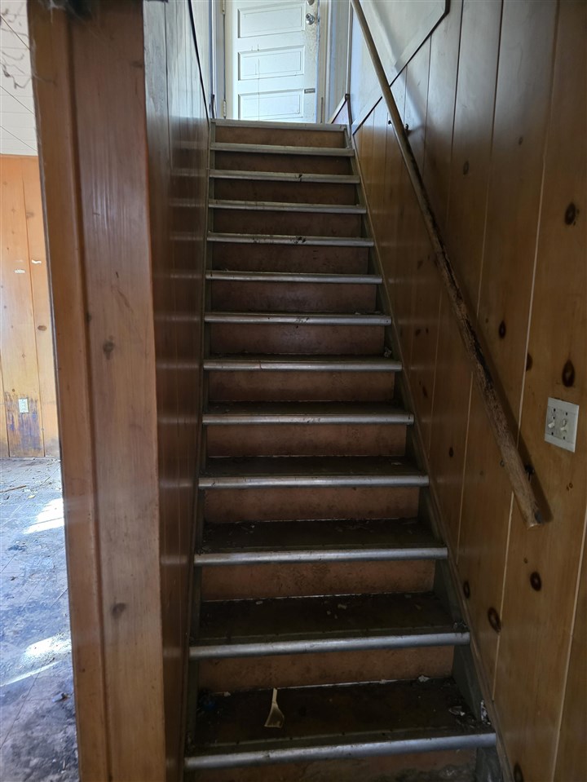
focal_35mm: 23
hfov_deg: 58.9
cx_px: 294
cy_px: 391
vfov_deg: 73.9
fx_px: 520
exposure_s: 1/24
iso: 1250
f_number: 1.7
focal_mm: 6.3
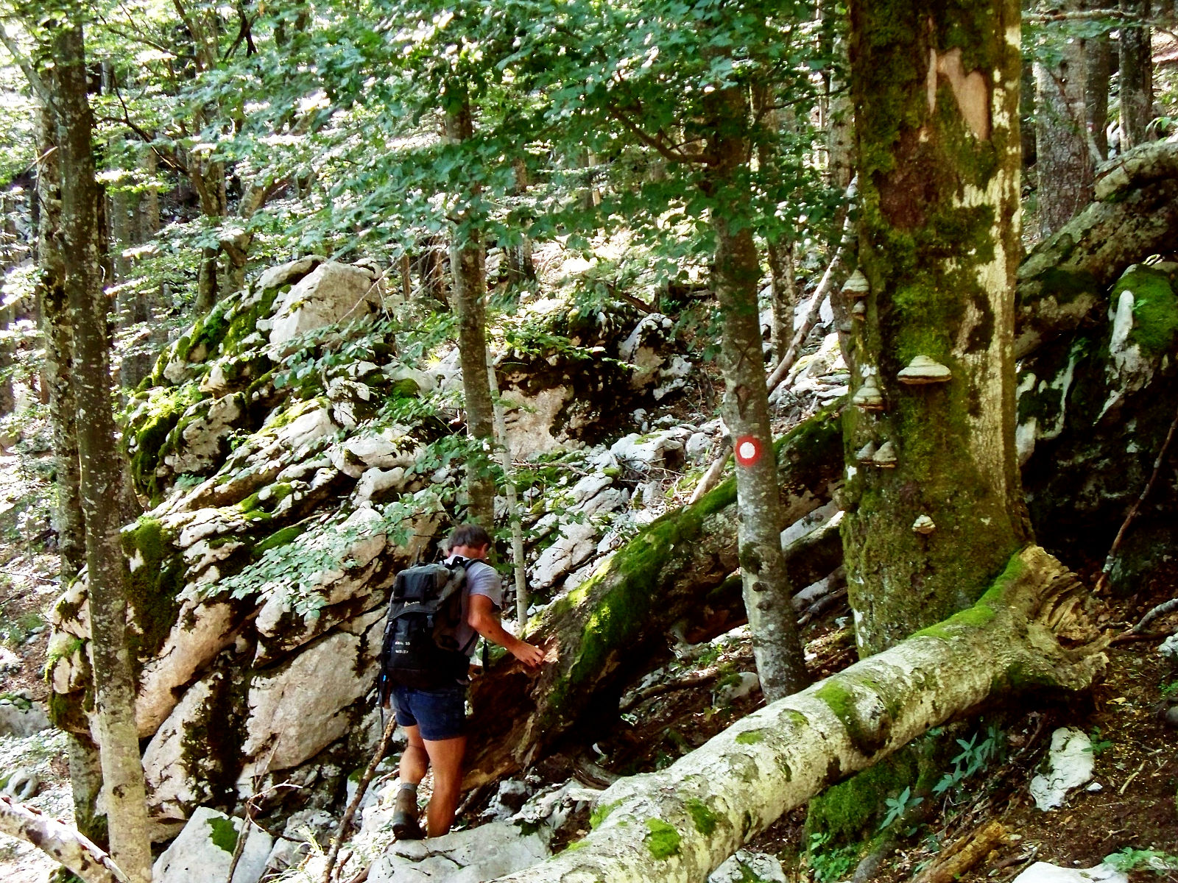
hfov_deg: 31.7
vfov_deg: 24.0
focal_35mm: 61
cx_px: 589
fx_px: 2076
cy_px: 442
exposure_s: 1/60
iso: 400
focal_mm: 12.89
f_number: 3.1
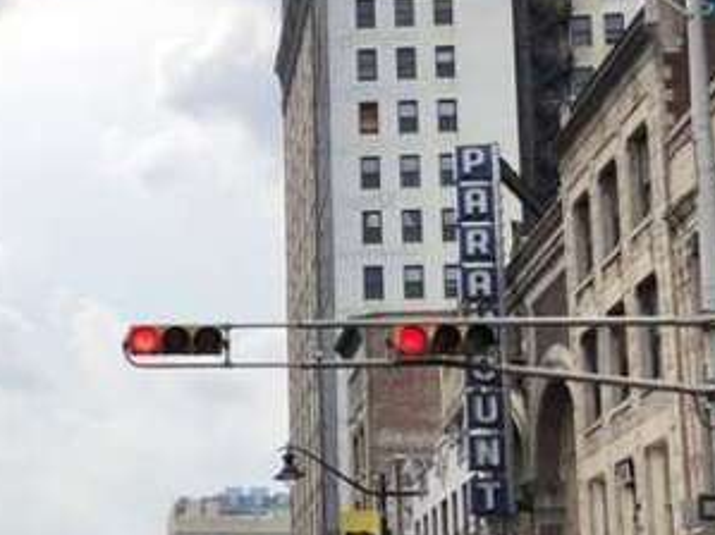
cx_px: -93
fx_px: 1549
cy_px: 456
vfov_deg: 19.4
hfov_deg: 24.1
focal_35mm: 75
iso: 20
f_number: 1.8
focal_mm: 4
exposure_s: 1/991
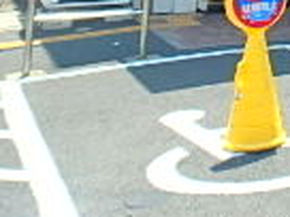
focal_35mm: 99
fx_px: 829
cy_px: -230
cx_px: 542
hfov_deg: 16.3
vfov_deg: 12.8
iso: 125
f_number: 3.5
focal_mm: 3.7
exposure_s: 1/500
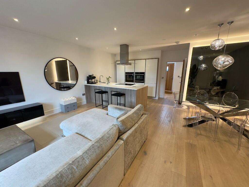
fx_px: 101
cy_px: 94
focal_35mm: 14
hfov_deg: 102.1
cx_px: 124
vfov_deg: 85.7
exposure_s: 1/100
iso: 320
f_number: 2.2
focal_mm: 2.22
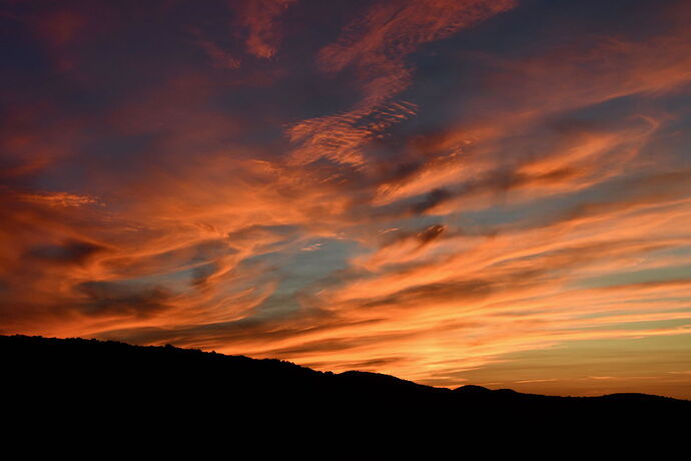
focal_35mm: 45
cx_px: 346
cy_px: 230
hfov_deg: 43.6
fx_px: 864
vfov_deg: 29.9
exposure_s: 1/250
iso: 200
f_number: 6.3
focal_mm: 30
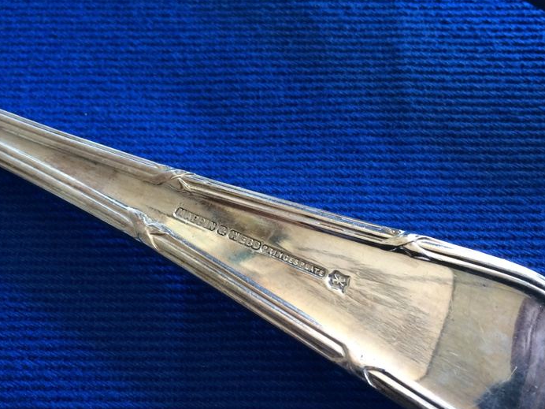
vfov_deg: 36.8
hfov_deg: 47.8
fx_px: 614
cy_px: 225
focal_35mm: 39
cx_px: 248
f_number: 2.2
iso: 100
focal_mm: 4.12
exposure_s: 1/30
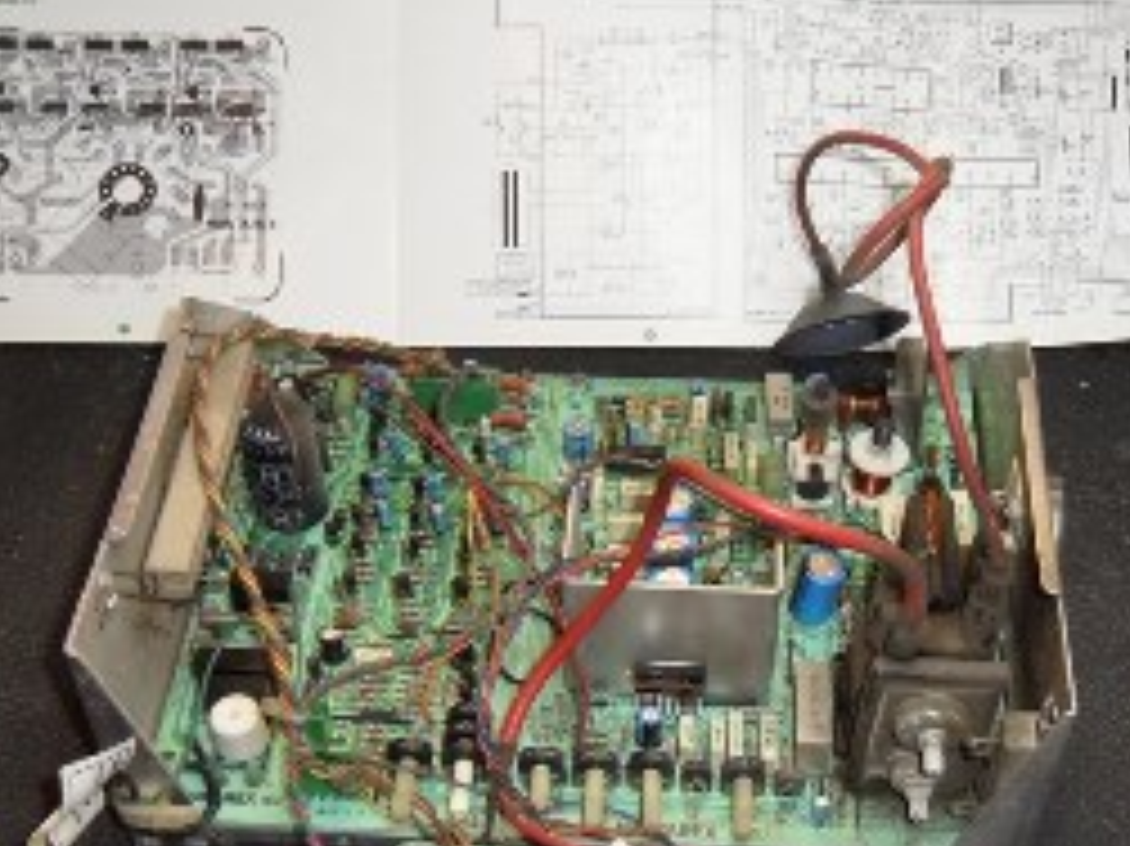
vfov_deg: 29.0
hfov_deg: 38.0
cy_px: 486
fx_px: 1631
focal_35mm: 50
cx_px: 707
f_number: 3.4
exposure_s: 1/45
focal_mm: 5
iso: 200
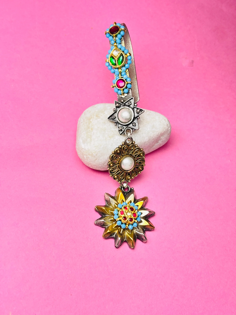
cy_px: 158
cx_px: 118
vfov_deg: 36.8
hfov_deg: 28.0
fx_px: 473
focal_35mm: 52
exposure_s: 1/258
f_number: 1.6
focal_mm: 5.96
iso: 32
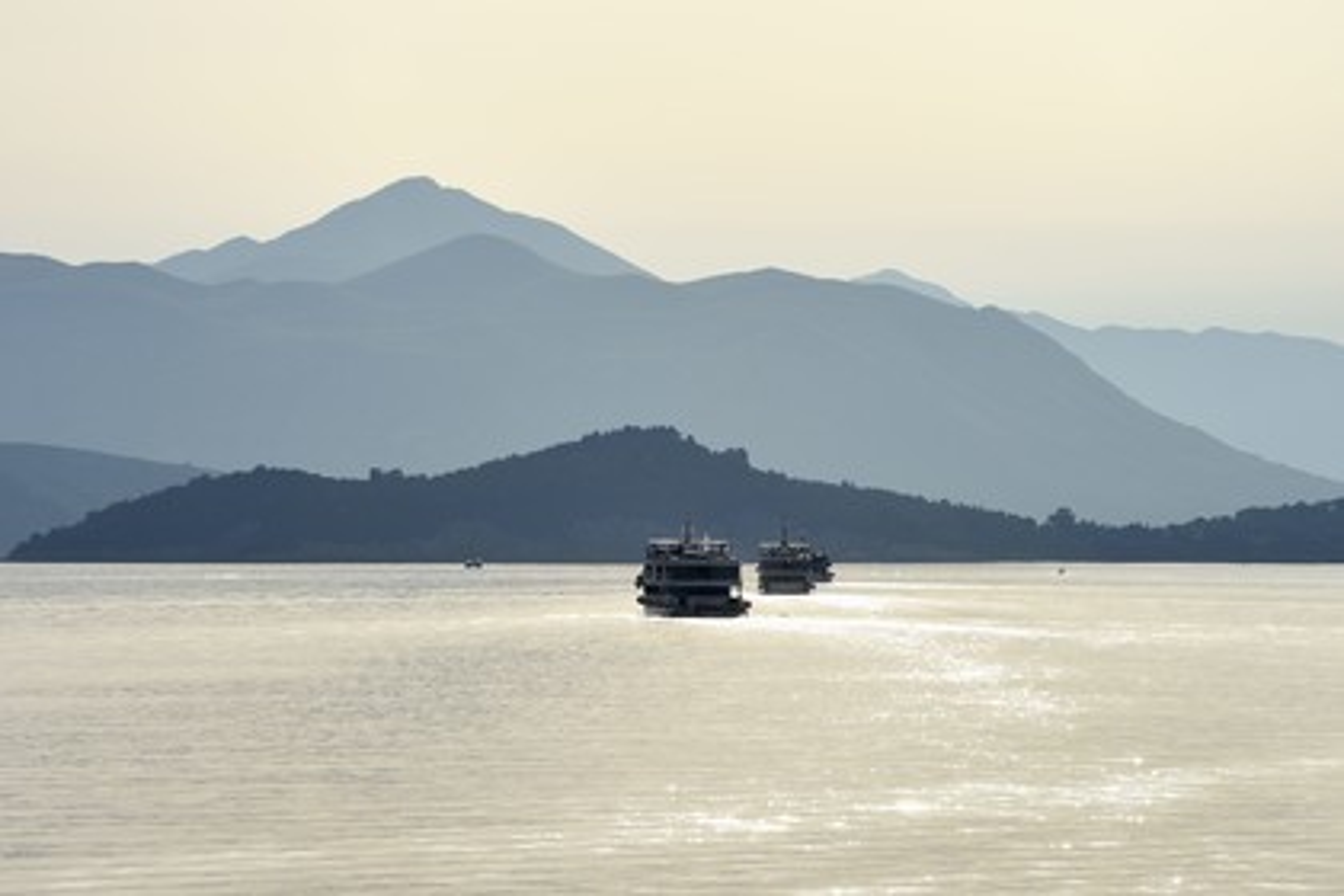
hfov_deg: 10.3
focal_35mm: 200
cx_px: 672
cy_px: 448
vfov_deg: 6.9
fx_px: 7466
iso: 200
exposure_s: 1/500
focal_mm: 200
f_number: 13
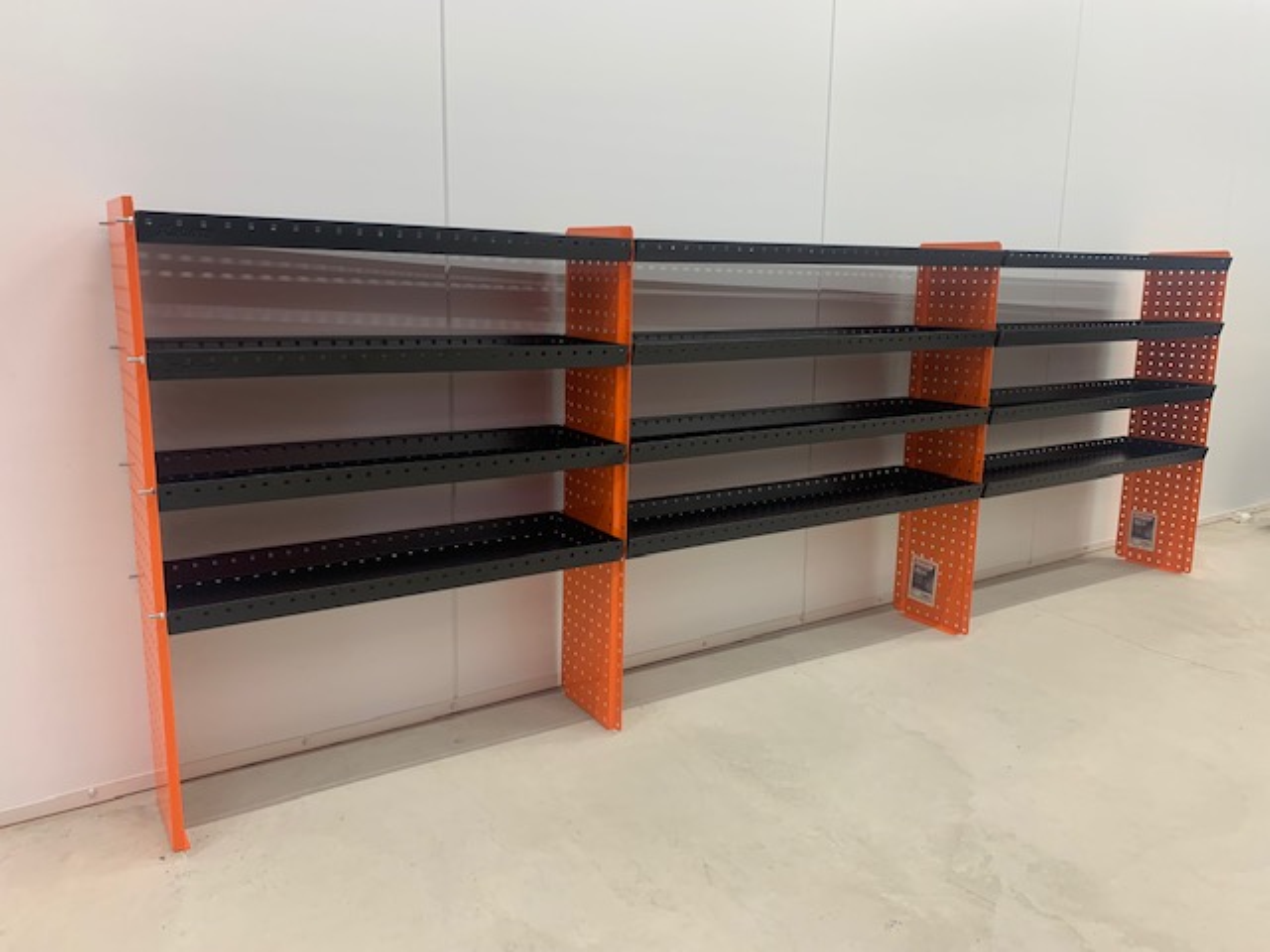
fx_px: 954
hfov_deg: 67.3
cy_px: 476
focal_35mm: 26
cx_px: 635
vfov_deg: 53.1
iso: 100
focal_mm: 4.25
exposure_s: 1/73
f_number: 1.8
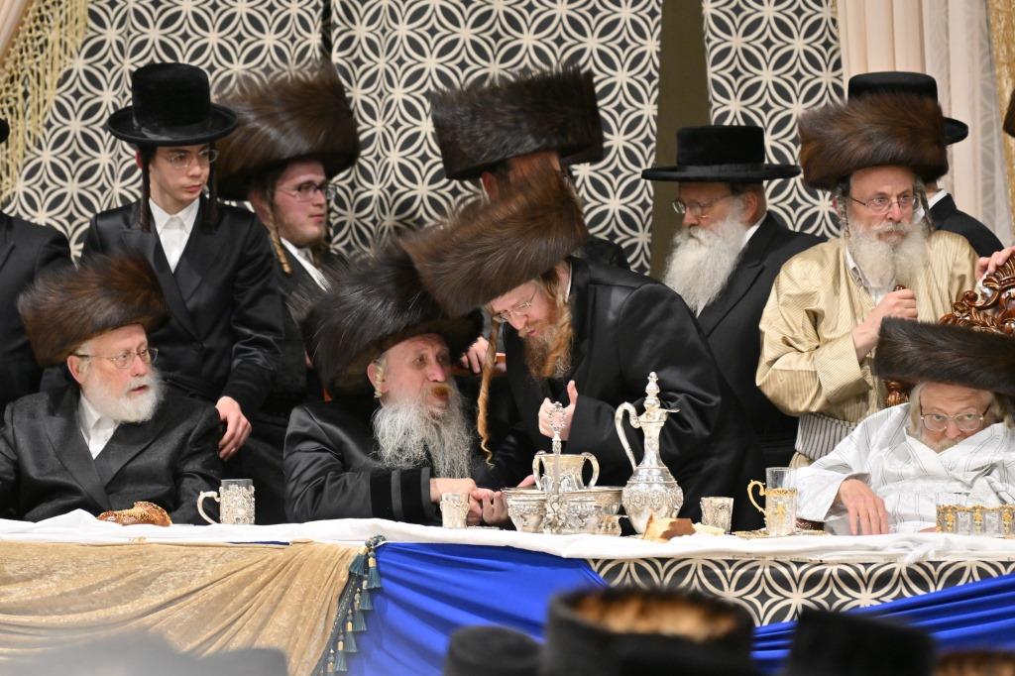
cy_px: 338
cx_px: 508
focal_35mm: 300
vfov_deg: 4.6
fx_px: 8455
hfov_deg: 6.9
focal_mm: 200
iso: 500
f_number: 2.8
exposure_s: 1/200
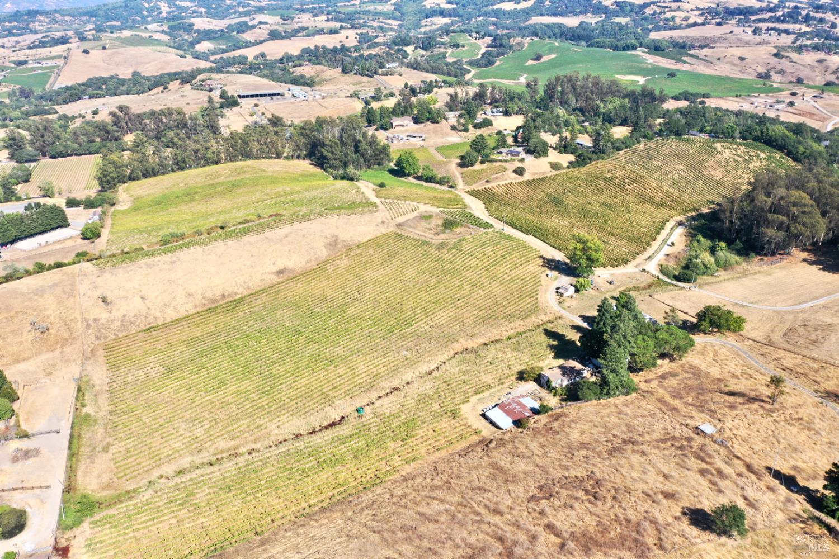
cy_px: 280
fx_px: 653
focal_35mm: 28
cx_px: 420
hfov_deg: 65.5
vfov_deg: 46.4
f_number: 5.6
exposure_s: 1/320
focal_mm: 10.26
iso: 100
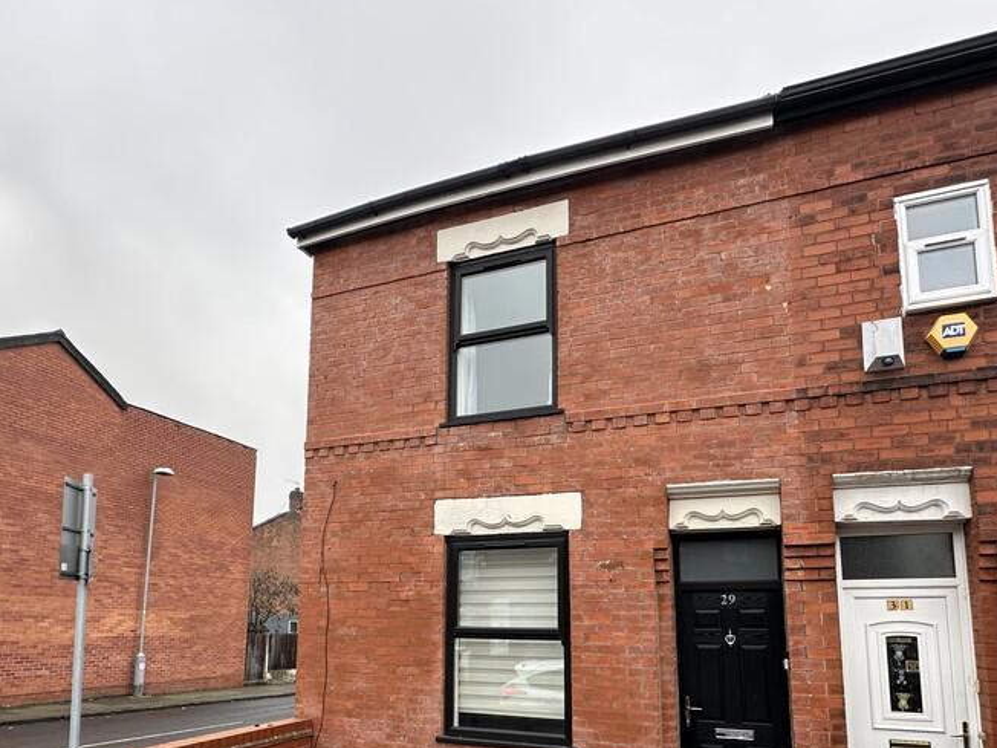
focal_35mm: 22
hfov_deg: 76.4
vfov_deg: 58.4
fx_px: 634
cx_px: 512
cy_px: 548
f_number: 2.2
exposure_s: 1/99
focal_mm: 2.22
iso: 80
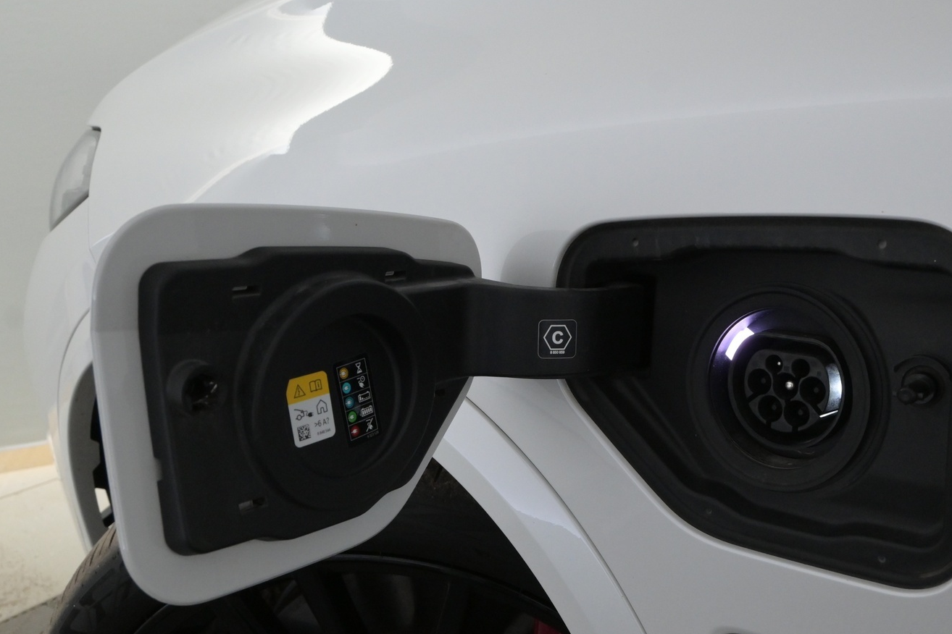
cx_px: 574
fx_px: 978
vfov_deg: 35.8
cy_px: 373
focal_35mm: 37
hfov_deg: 51.5
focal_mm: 20
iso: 2500
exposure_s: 1/160
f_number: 6.3
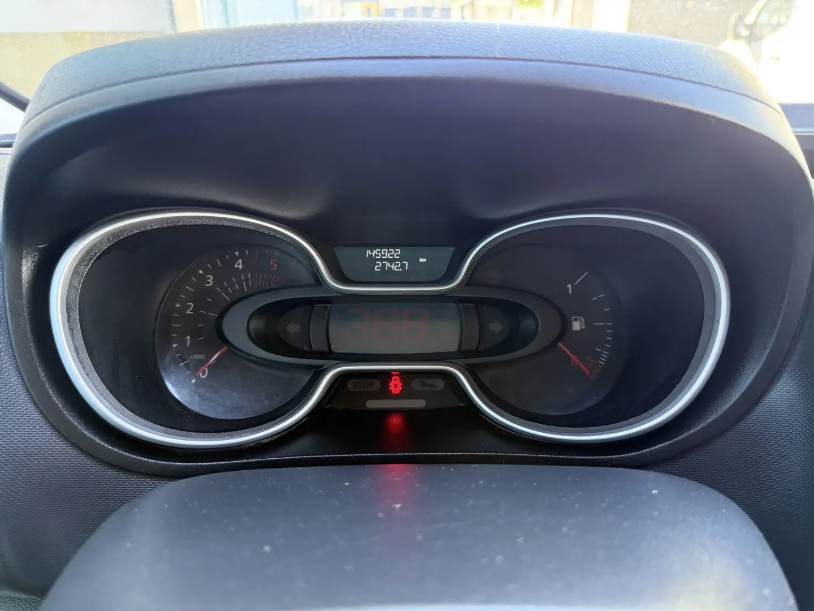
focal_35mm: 24
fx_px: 564
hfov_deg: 71.6
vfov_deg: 56.8
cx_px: 407
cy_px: 306
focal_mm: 6.76
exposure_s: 1/60
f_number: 1.78
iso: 400
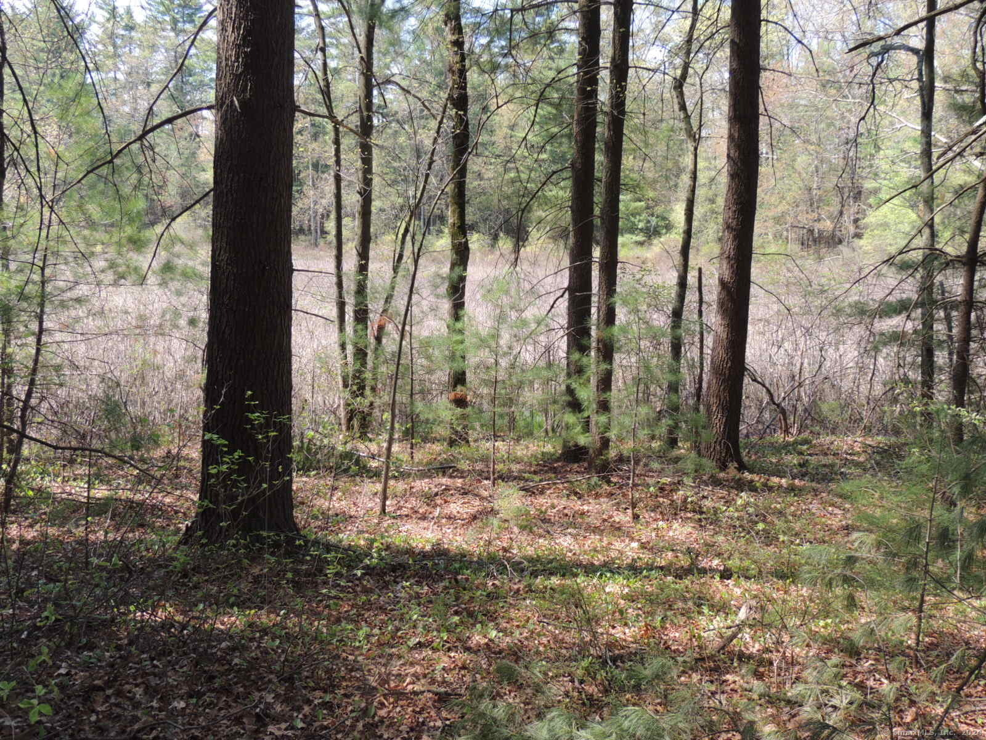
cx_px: 493
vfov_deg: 40.7
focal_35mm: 35
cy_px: 370
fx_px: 997
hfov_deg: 52.6
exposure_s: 1/200
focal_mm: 6.2
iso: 100
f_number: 3.3
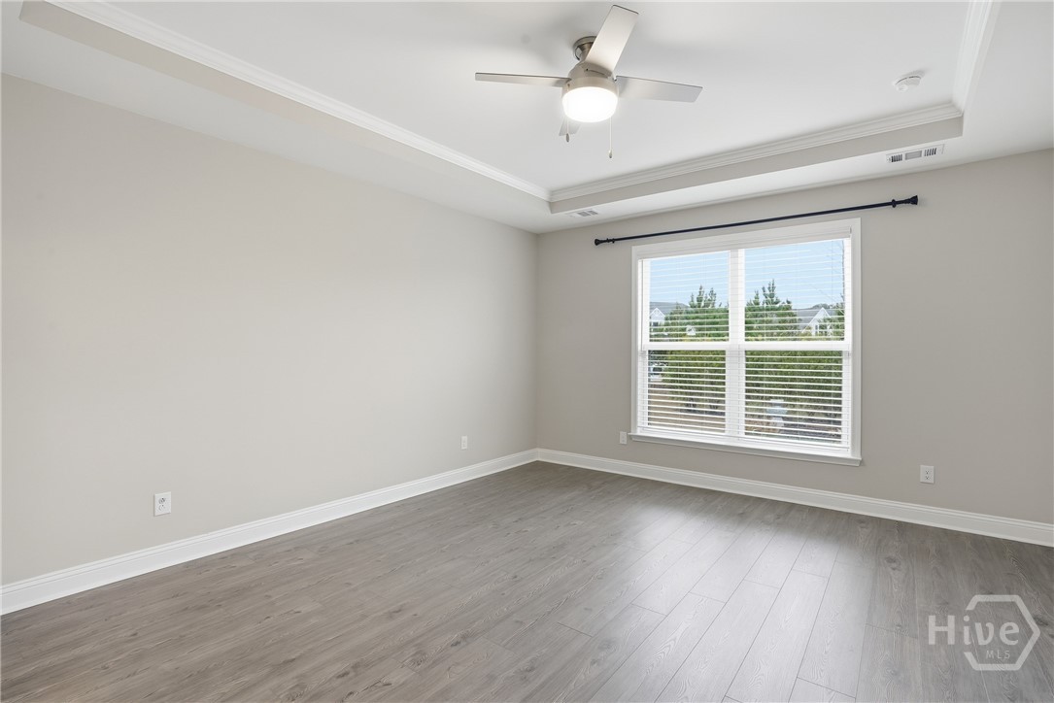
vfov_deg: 73.8
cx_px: 527
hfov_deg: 96.7
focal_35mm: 16
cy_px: 352
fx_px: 469
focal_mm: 16
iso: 320
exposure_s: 1/100
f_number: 8
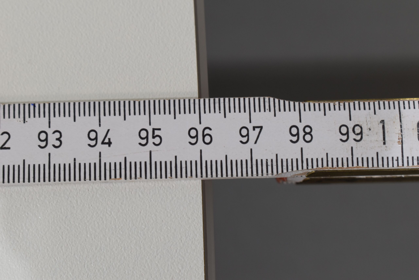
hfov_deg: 26.0
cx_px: 210
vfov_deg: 17.5
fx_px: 908
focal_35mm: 78
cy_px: 140
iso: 360
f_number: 8
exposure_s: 1/60
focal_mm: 52
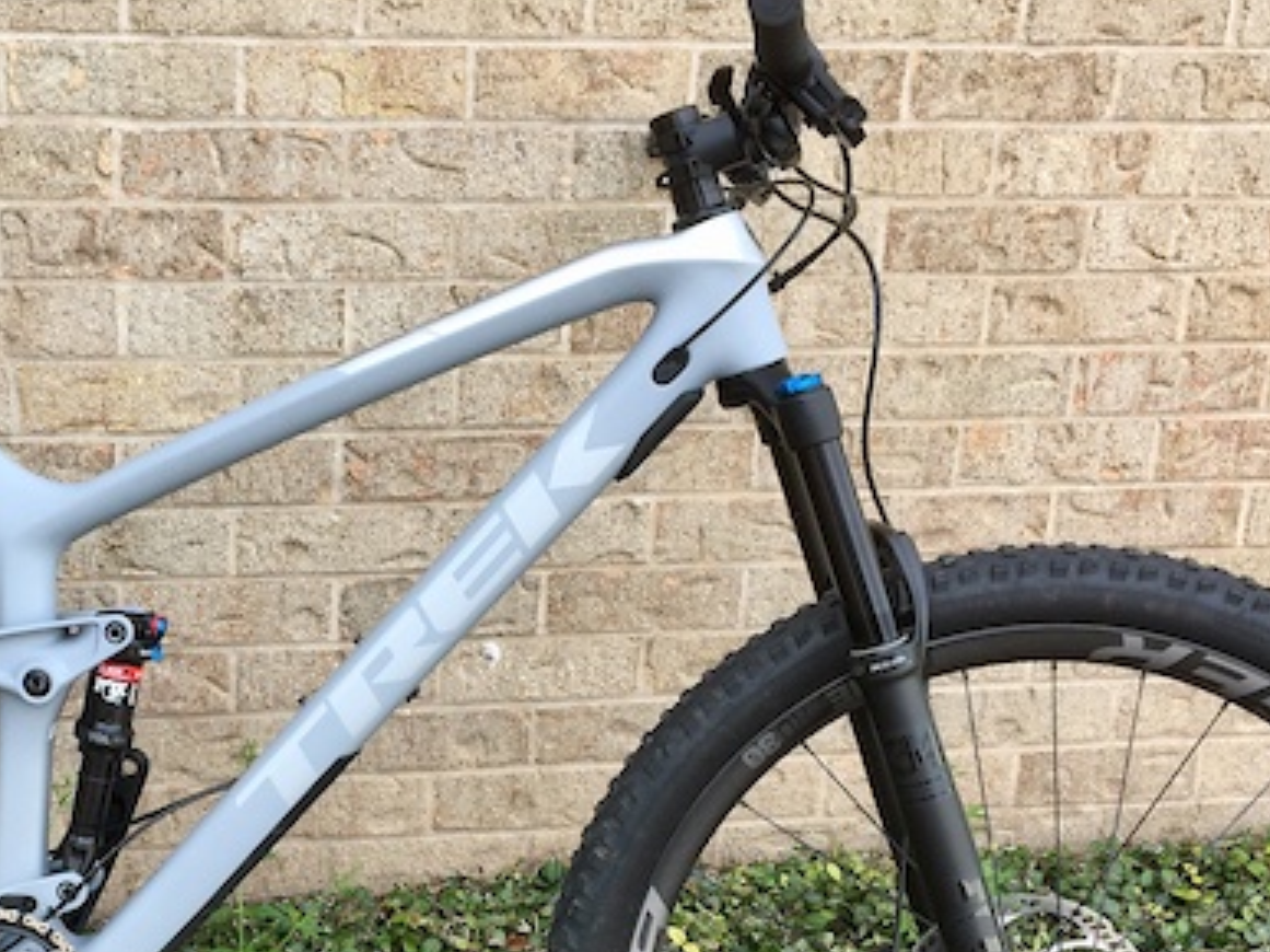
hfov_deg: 31.6
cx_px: 308
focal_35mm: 60
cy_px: 719
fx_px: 2201
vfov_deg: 24.1
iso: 25
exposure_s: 1/209
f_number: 2.2
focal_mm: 4.15
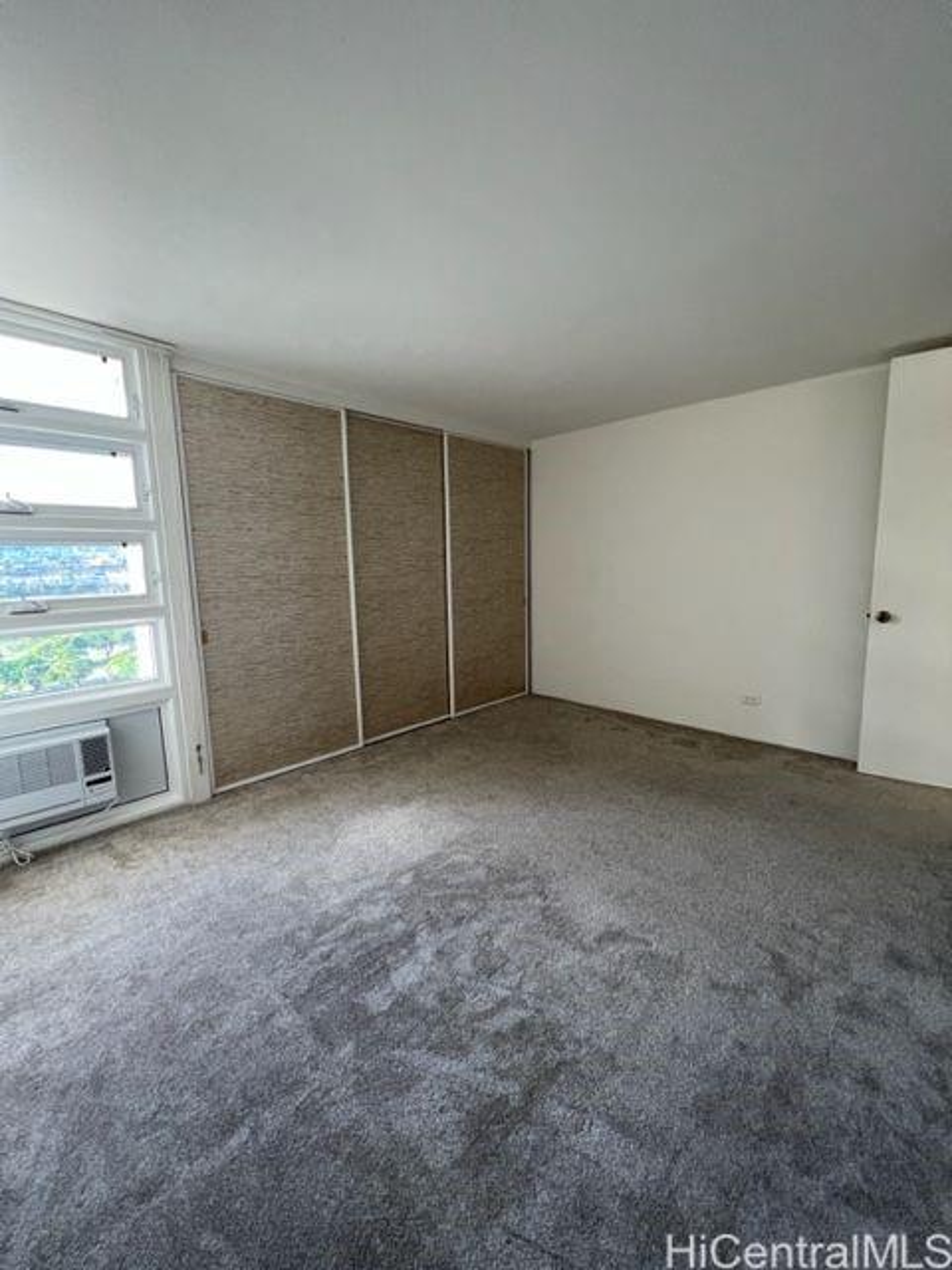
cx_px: 476
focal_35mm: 13
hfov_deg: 89.9
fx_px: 477
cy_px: 635
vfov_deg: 106.2
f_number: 1.8
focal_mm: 1.57
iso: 160
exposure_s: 1/120
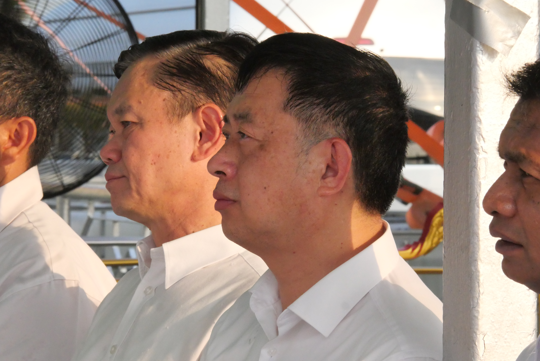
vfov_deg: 5.0
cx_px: 270
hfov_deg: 7.5
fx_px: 4112
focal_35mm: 274
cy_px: 180
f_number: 22
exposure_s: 1/400
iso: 4000
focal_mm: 132
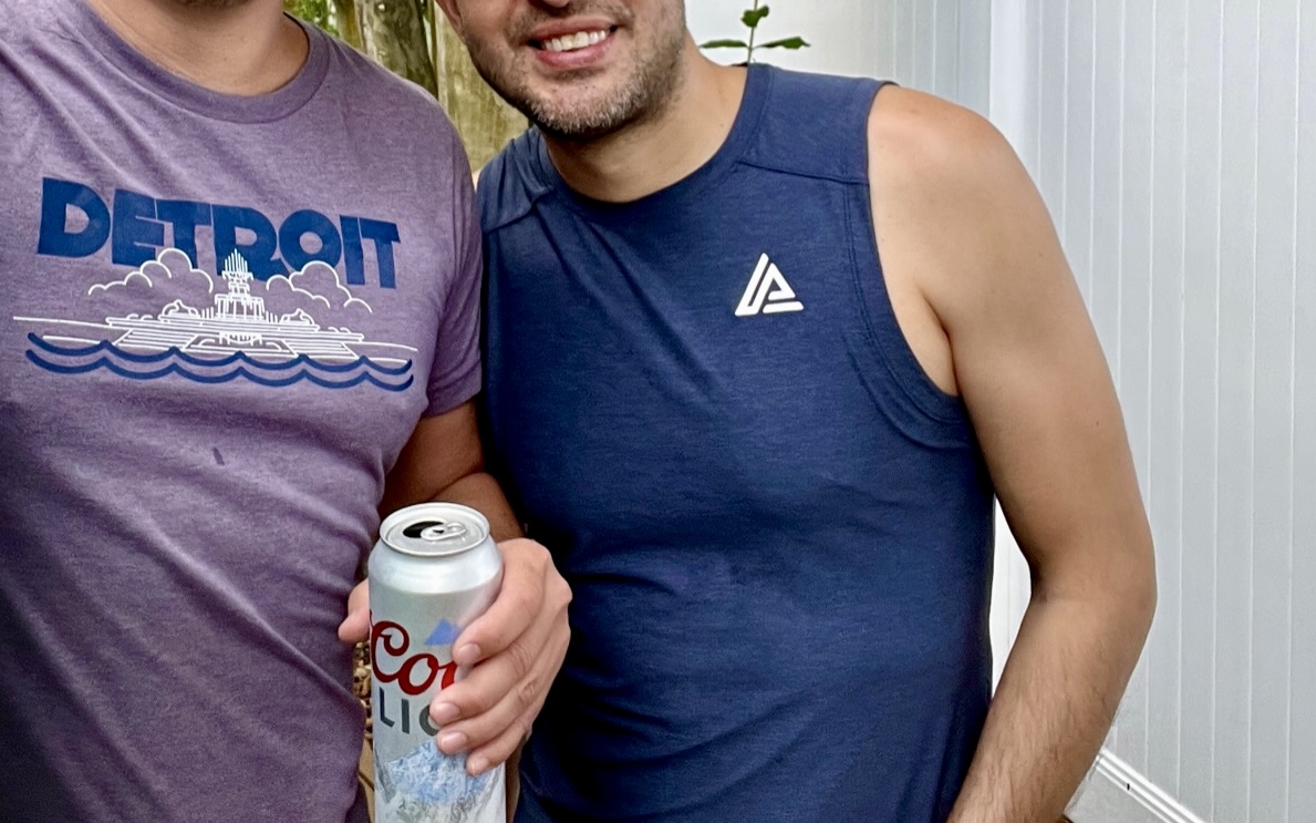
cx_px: 428
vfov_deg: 29.6
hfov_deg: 46.4
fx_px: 1506
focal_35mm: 42
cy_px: 120
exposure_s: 1/82
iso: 100
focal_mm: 2.71
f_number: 2.2
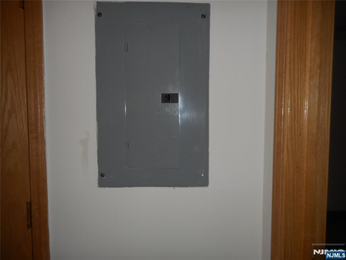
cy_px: 130
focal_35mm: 25
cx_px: 173
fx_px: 250
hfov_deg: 69.4
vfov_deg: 54.9
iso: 80
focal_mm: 4.5
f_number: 3.7
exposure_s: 1/25
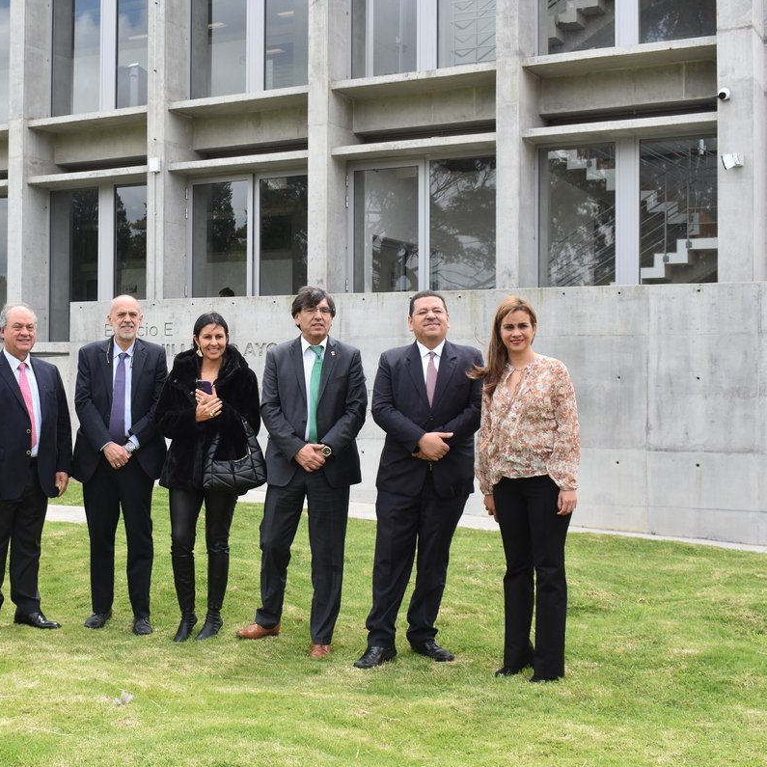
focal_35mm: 50
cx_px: 233
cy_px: 383
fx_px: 1253
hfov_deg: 33.6
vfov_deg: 34.0
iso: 560
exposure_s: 1/500
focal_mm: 26
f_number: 8
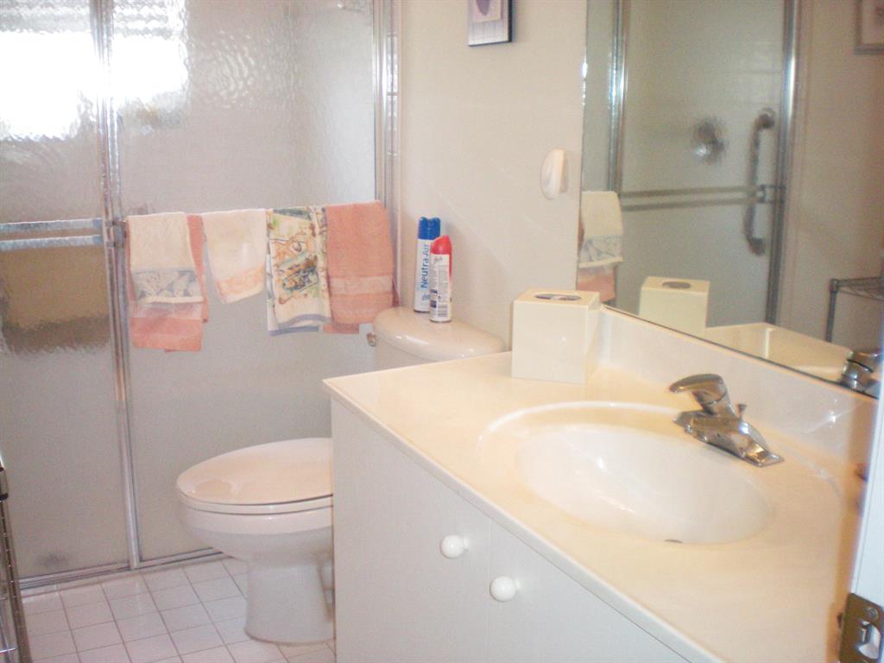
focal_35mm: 38
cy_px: 332
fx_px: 970
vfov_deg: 37.7
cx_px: 442
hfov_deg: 49.0
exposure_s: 1/60
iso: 400
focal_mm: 6.3
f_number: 3.1
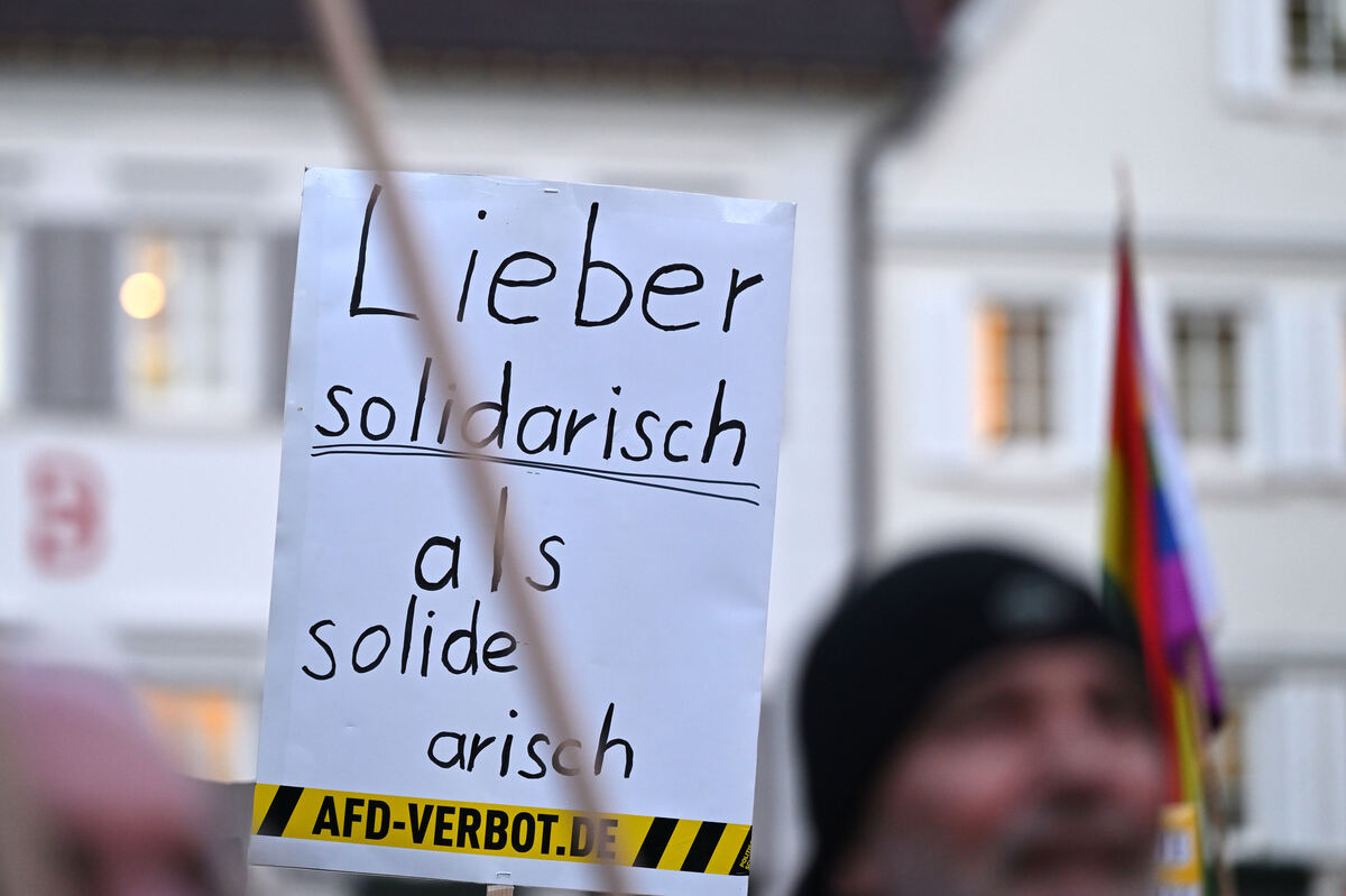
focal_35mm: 145
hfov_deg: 14.2
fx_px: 5419
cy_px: 448
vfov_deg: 9.5
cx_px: 673
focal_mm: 145
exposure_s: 1/320
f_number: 2.8
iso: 1250
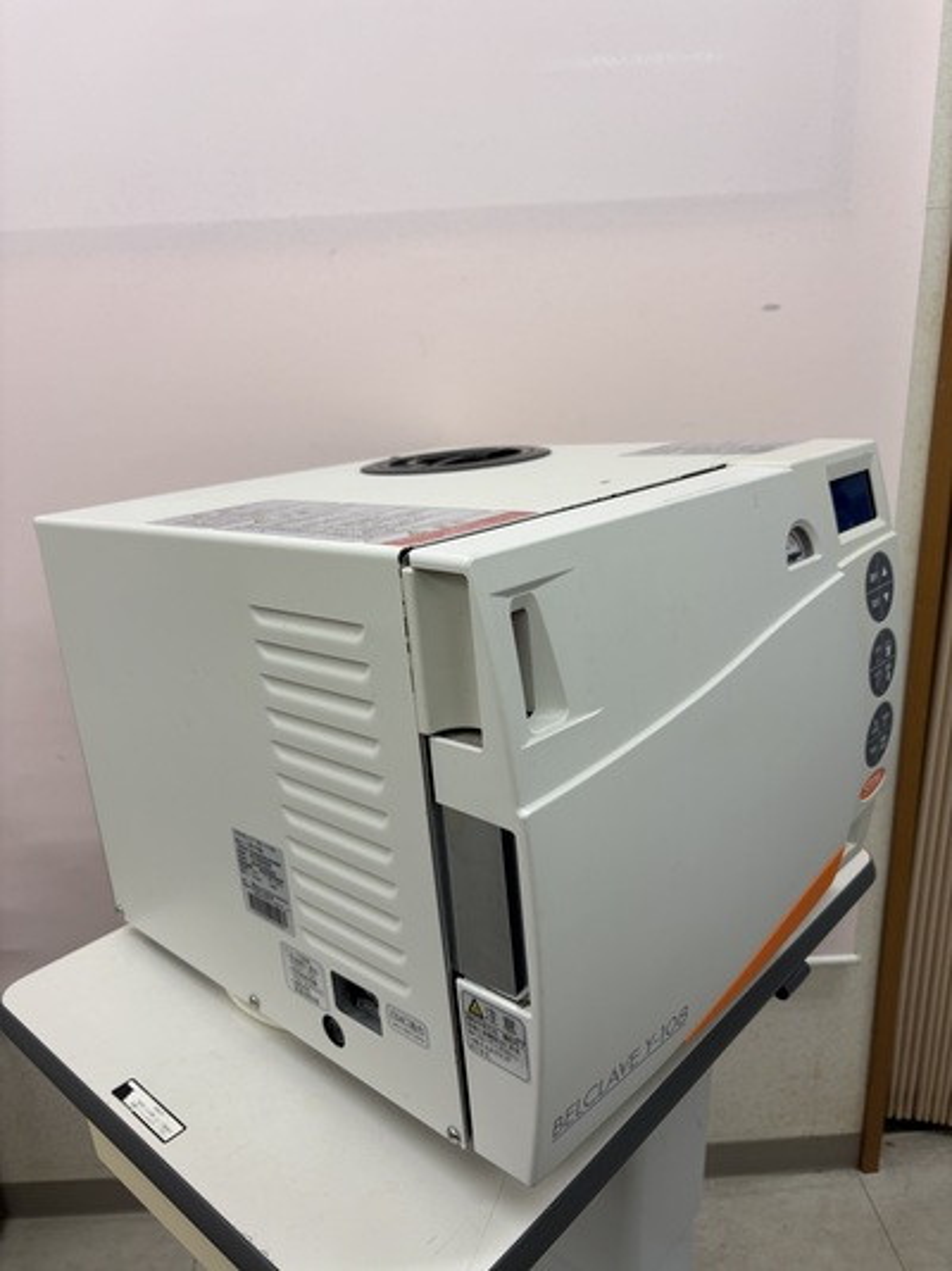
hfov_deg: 53.0
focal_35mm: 26
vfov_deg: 67.3
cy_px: 636
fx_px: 954
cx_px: 476
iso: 32
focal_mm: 5.96
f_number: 1.6
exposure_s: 1/120
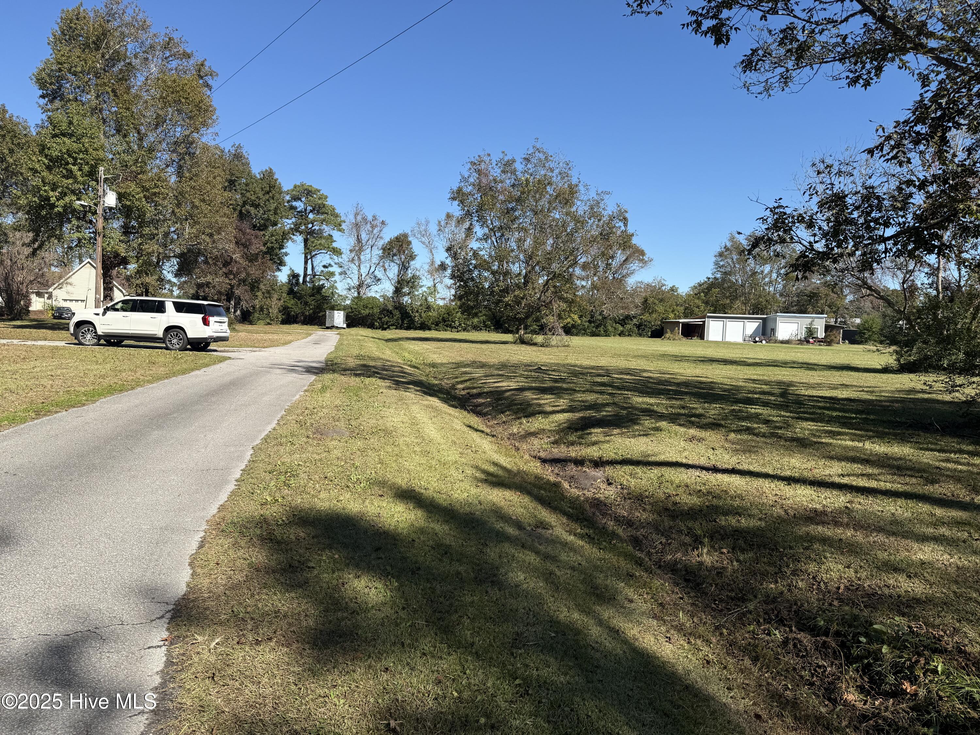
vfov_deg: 56.8
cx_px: 490
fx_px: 679
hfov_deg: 71.6
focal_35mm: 24
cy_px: 368
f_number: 1.78
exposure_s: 1/3584
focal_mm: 6.76
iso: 80
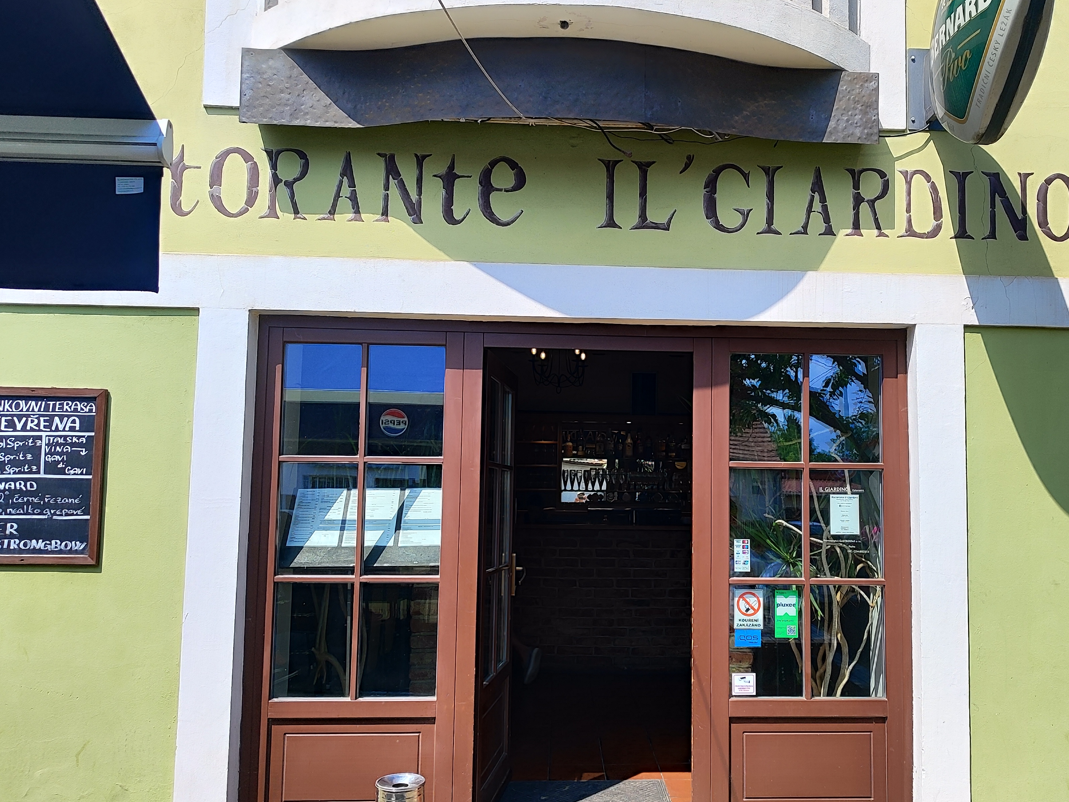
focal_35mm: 30
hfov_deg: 59.6
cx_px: 624
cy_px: 426
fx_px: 926
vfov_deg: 46.8
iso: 50
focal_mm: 5.89
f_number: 1.89
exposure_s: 1/873
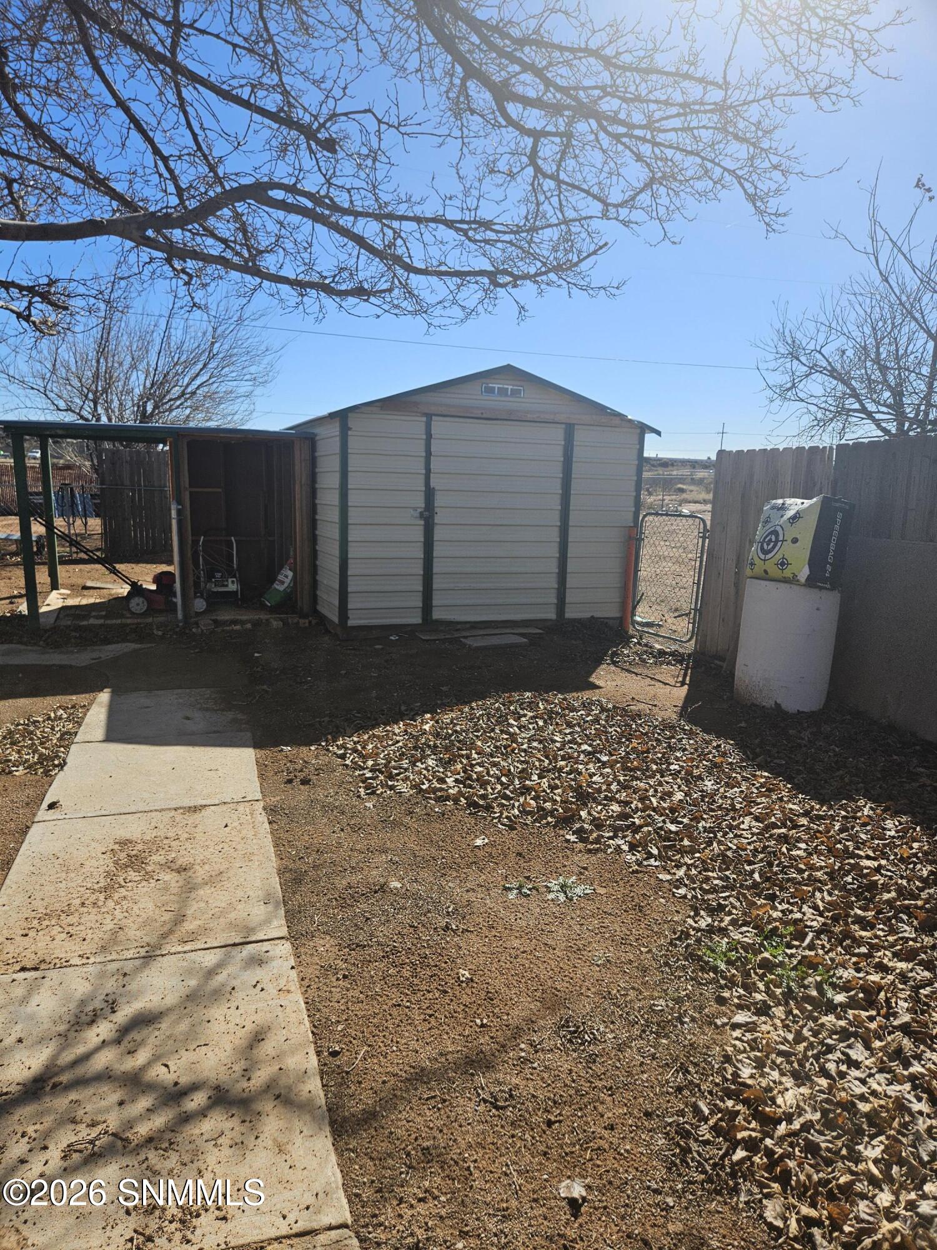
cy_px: 625
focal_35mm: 23
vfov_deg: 73.9
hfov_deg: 58.9
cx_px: 468
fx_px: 830
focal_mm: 5.4
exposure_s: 1/1994
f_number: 1.8
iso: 25
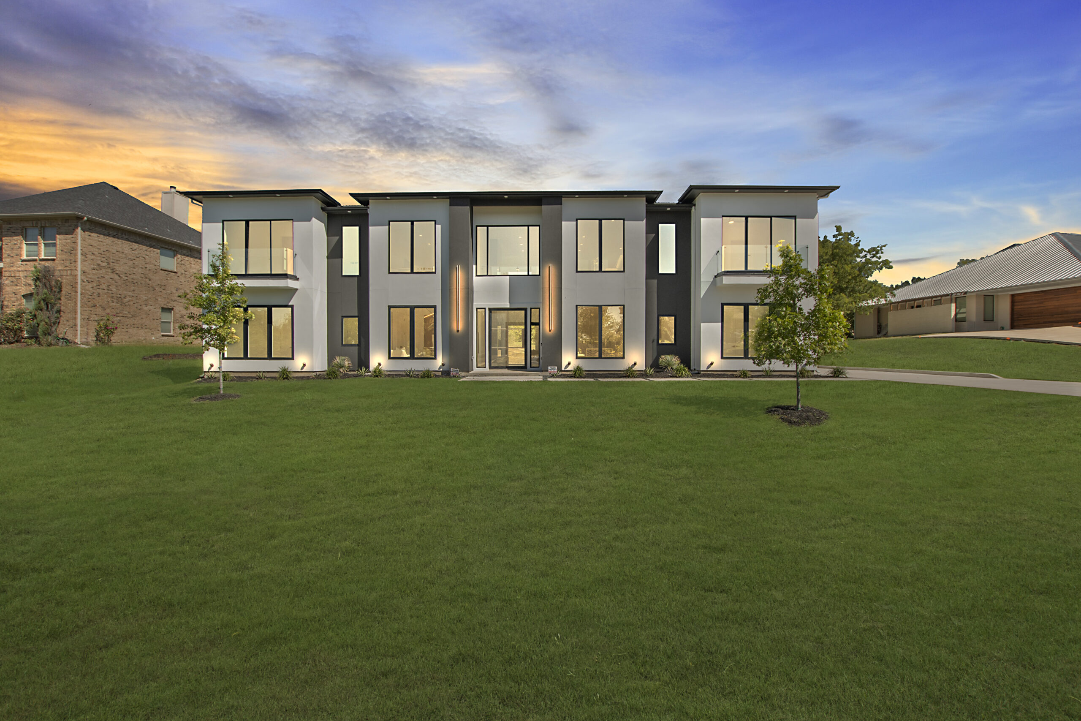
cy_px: 360
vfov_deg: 77.3
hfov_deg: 100.4
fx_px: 450
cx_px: 540
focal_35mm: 15
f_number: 5.6
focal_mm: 10
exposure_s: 1/2500
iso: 100
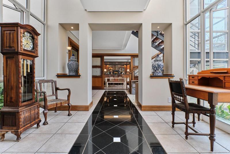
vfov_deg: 77.3
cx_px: 115
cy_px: 77
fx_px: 96
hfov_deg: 100.4
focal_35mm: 15
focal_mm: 10
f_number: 10
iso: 500
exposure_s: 1/100
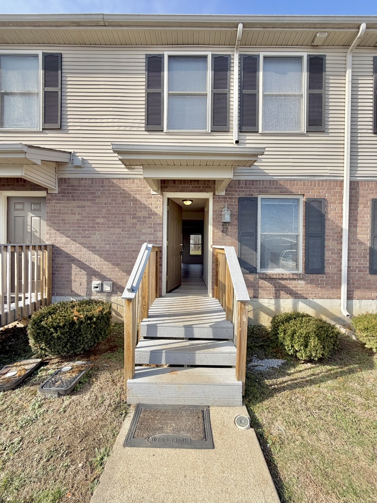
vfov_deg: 102.1
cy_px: 252
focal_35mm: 14
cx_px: 188
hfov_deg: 85.7
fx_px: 203
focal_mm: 2.22
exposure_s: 1/531
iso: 40
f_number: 2.2
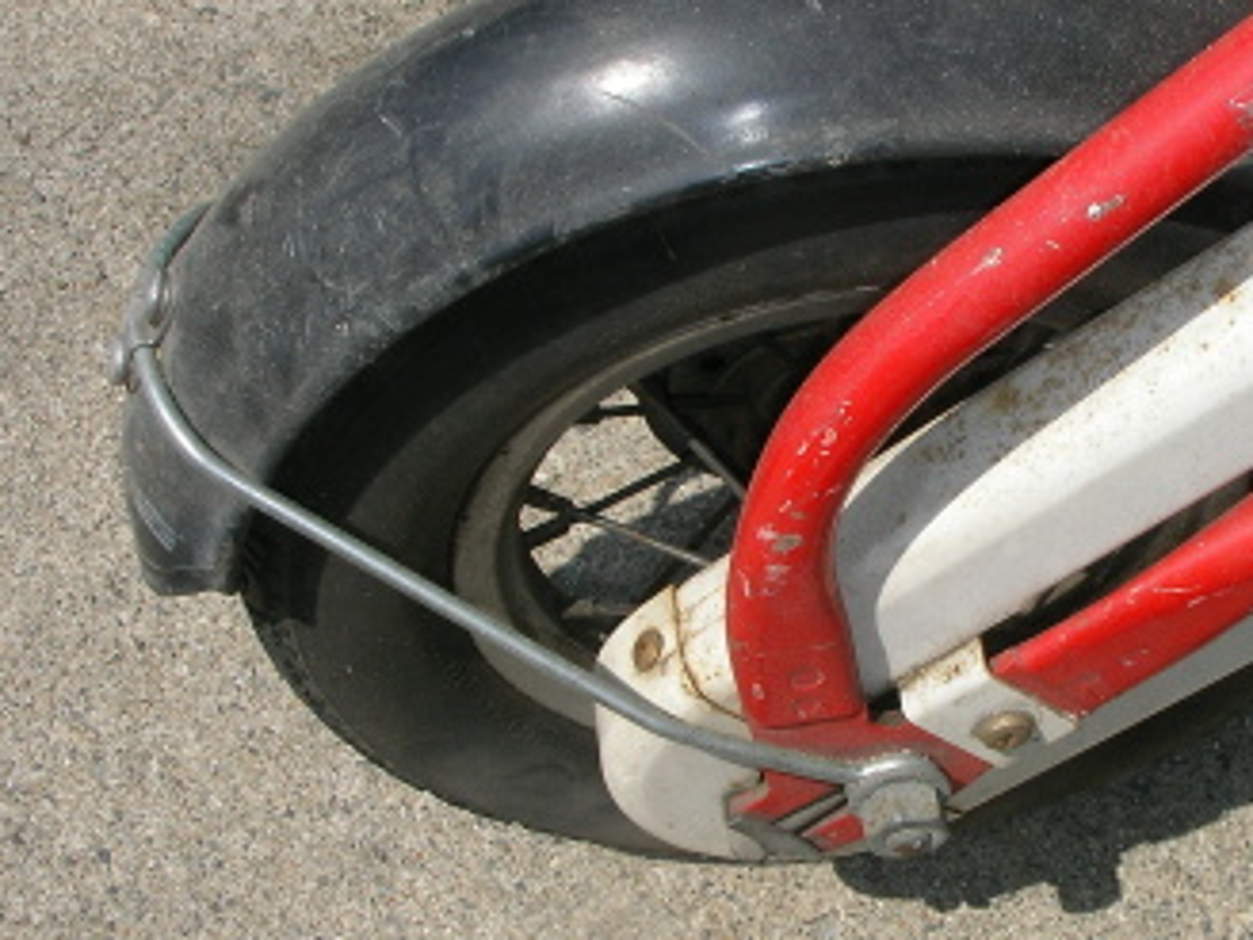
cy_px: 522
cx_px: 875
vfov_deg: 25.2
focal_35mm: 58
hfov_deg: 32.8
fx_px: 2099
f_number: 5.6
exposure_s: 1/320
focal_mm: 6.3
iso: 50
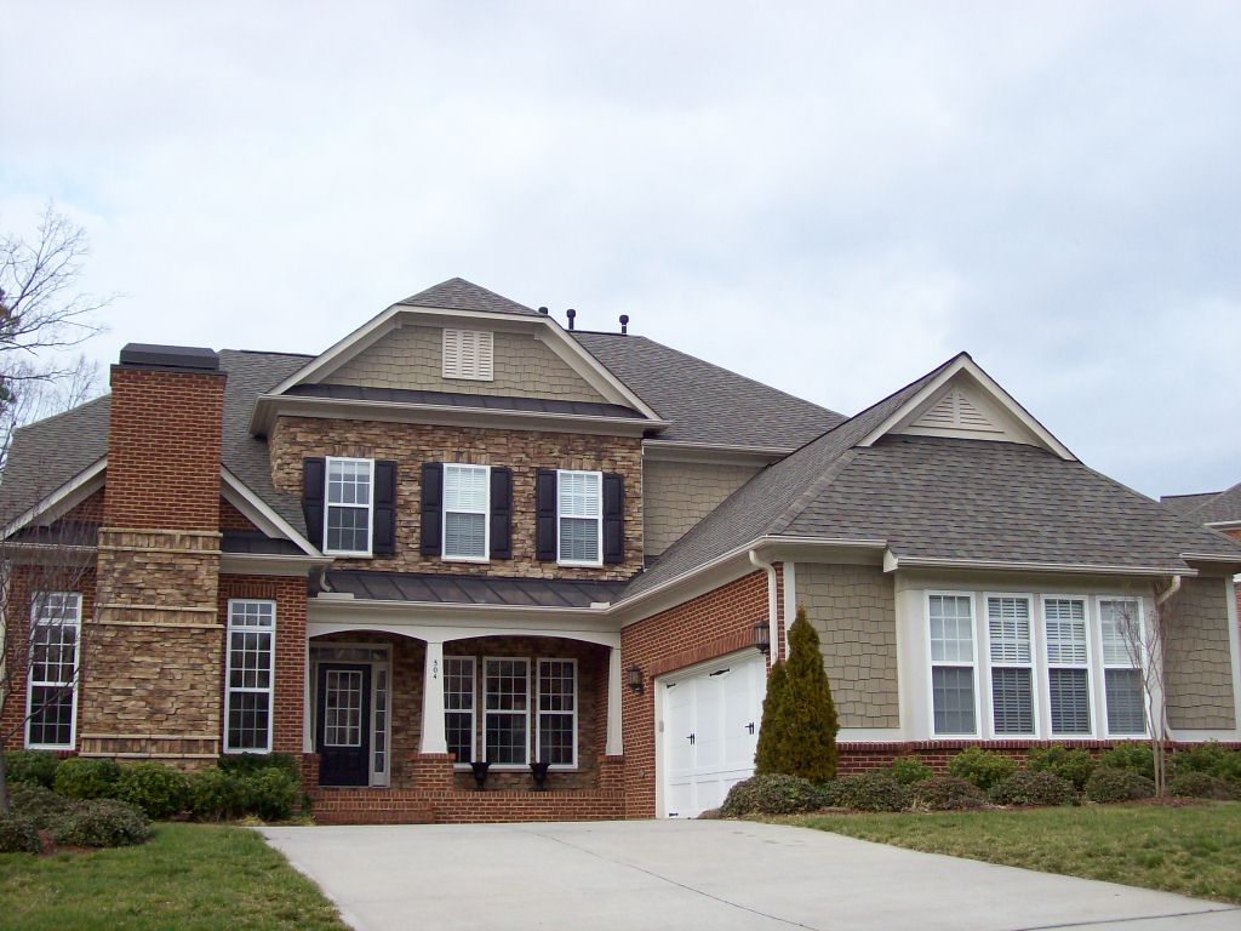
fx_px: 1613
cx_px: 620
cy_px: 466
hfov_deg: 42.1
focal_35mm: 45
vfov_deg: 32.2
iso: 80
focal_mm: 7.6
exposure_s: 1/429
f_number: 3
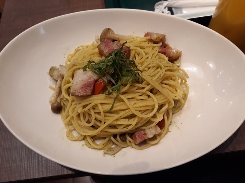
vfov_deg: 51.4
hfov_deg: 65.3
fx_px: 191
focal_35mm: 27
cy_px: 92
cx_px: 122
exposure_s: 1/40
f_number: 1.7
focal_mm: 3.71
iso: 100
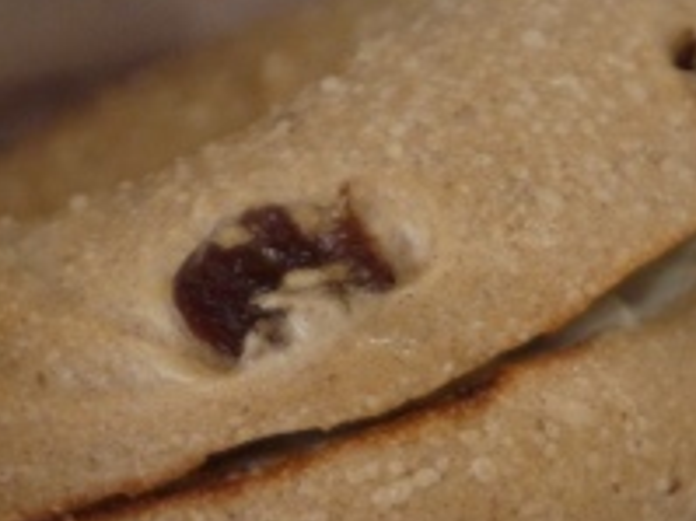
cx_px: 308
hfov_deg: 10.7
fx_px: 3717
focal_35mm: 185
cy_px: 395
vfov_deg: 8.0
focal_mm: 41
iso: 1600
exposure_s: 1/50
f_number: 5.6
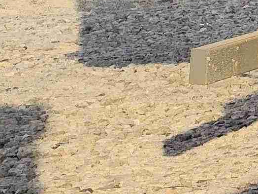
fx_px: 1334
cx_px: 938
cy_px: -232
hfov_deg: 8.1
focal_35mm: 179
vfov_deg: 7.8
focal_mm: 6.14
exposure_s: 1/462
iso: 50
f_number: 1.65
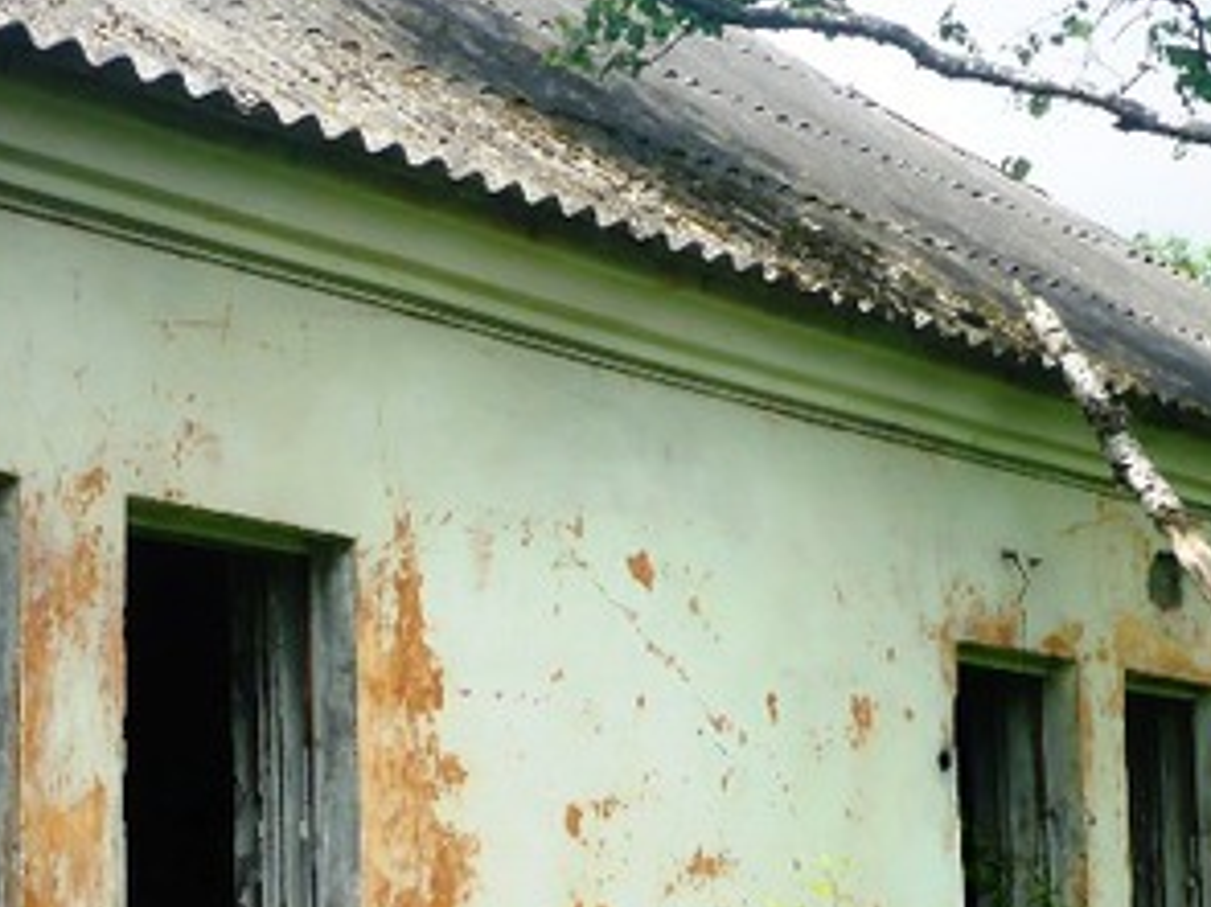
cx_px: 702
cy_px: 716
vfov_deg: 14.6
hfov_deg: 19.4
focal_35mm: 101
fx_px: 3532
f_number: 3.7
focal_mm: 6
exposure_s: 1/250
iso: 100
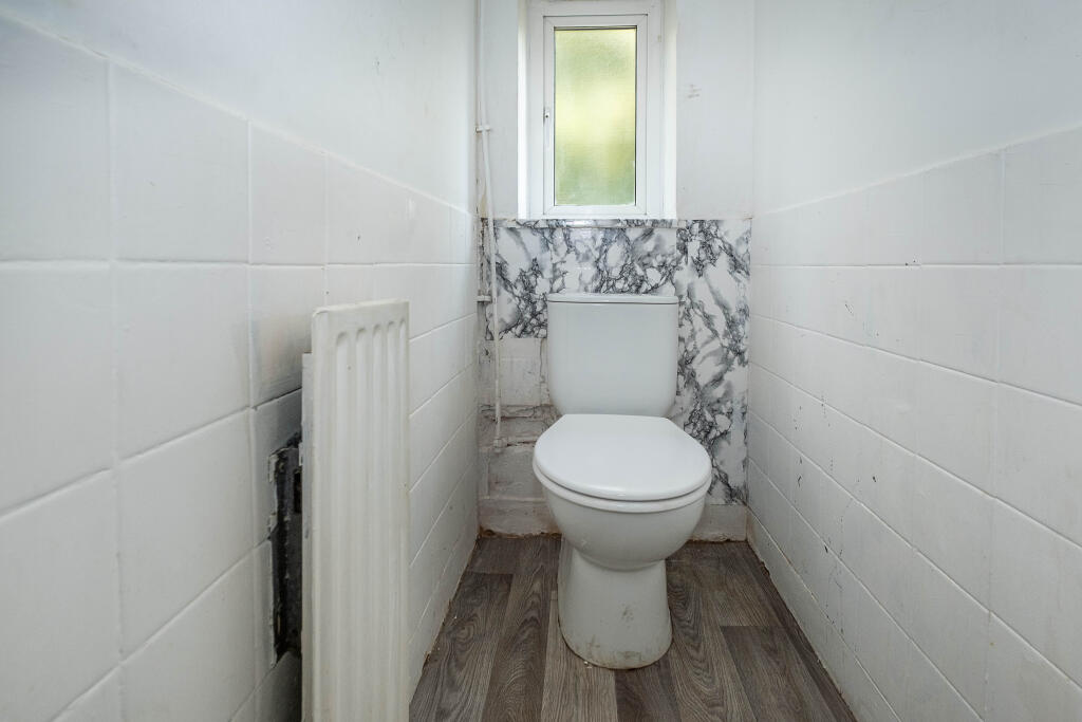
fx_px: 451
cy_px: 361
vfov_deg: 77.3
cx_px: 541
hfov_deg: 100.4
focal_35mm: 15
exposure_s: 1/50
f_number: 5.6
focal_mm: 10
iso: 320
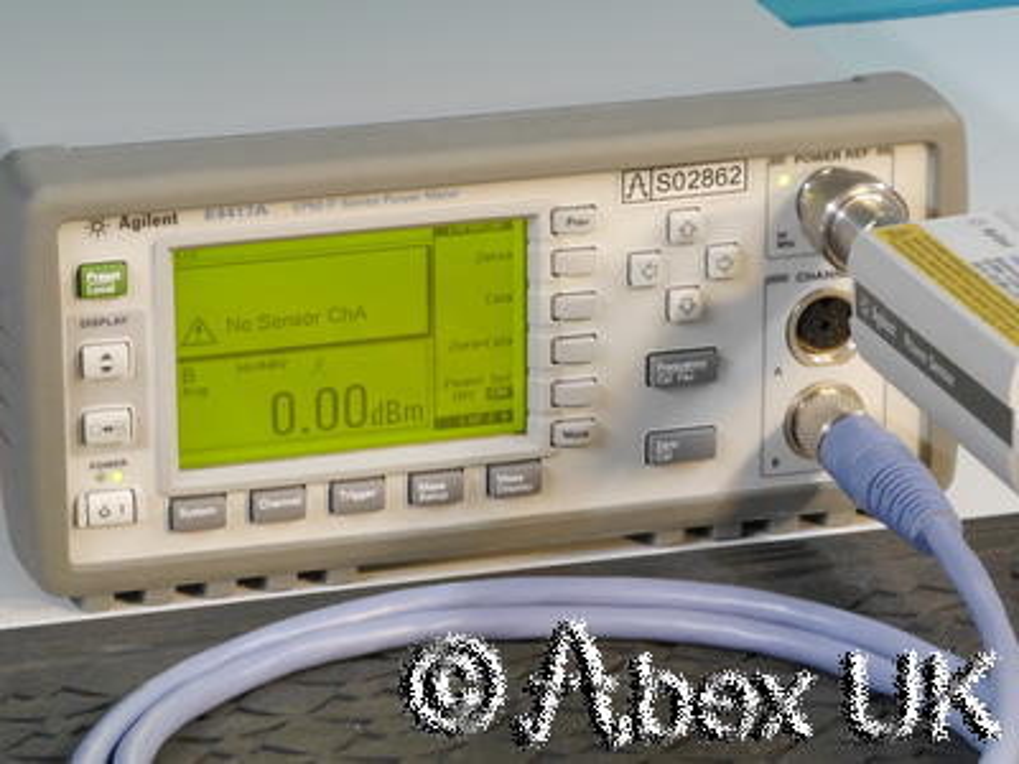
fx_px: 4945
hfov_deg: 11.8
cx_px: 510
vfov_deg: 8.8
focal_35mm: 168
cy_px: 382
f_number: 22
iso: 800
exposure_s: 1
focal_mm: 84
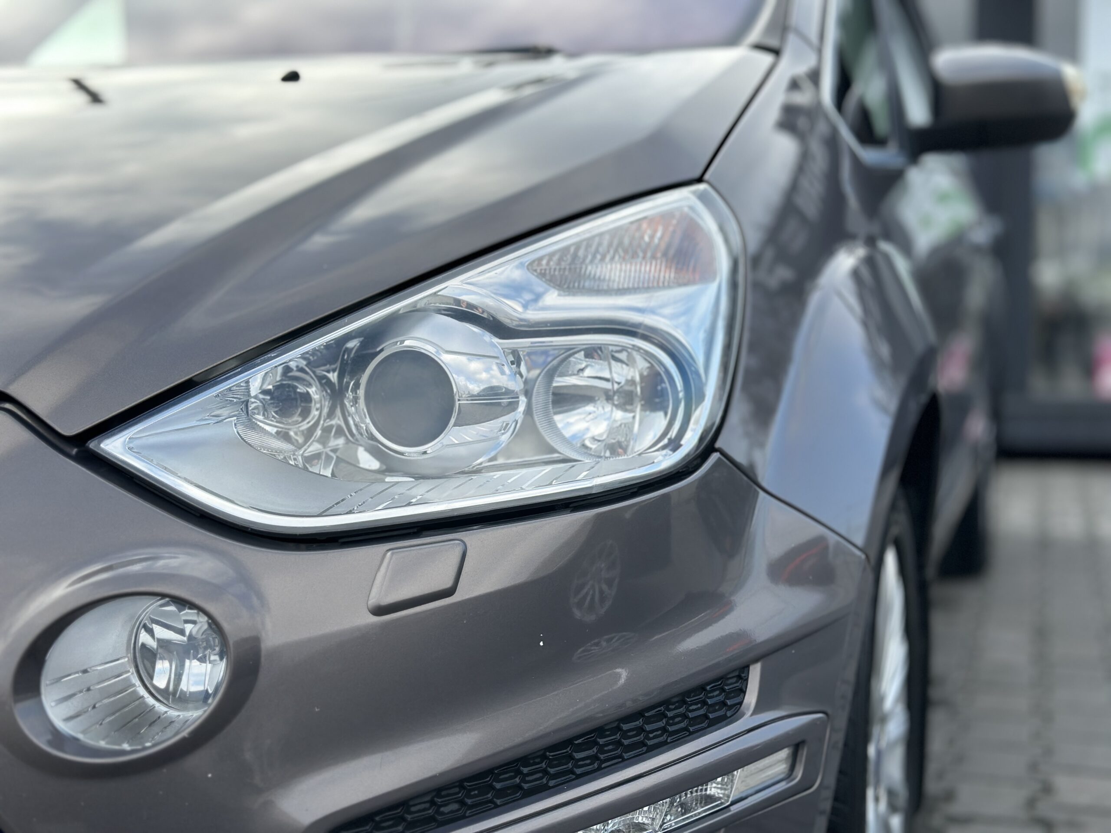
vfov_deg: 30.3
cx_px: 556
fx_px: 1541
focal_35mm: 48
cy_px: 416
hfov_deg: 39.7
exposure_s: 1/1848
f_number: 1.78
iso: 80
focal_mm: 6.86
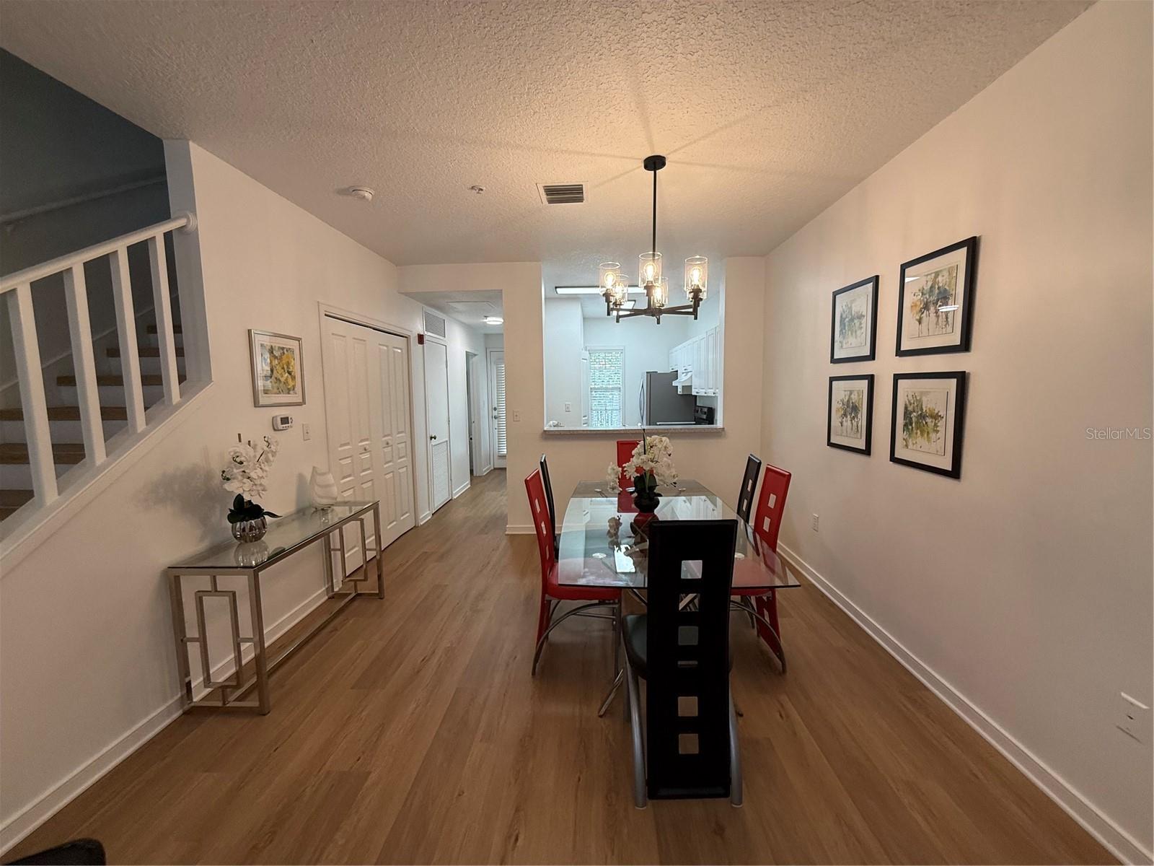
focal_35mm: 14
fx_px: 467
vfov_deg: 85.7
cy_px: 433
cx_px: 577
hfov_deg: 102.1
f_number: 2.2
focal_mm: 2.22
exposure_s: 1/120
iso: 160
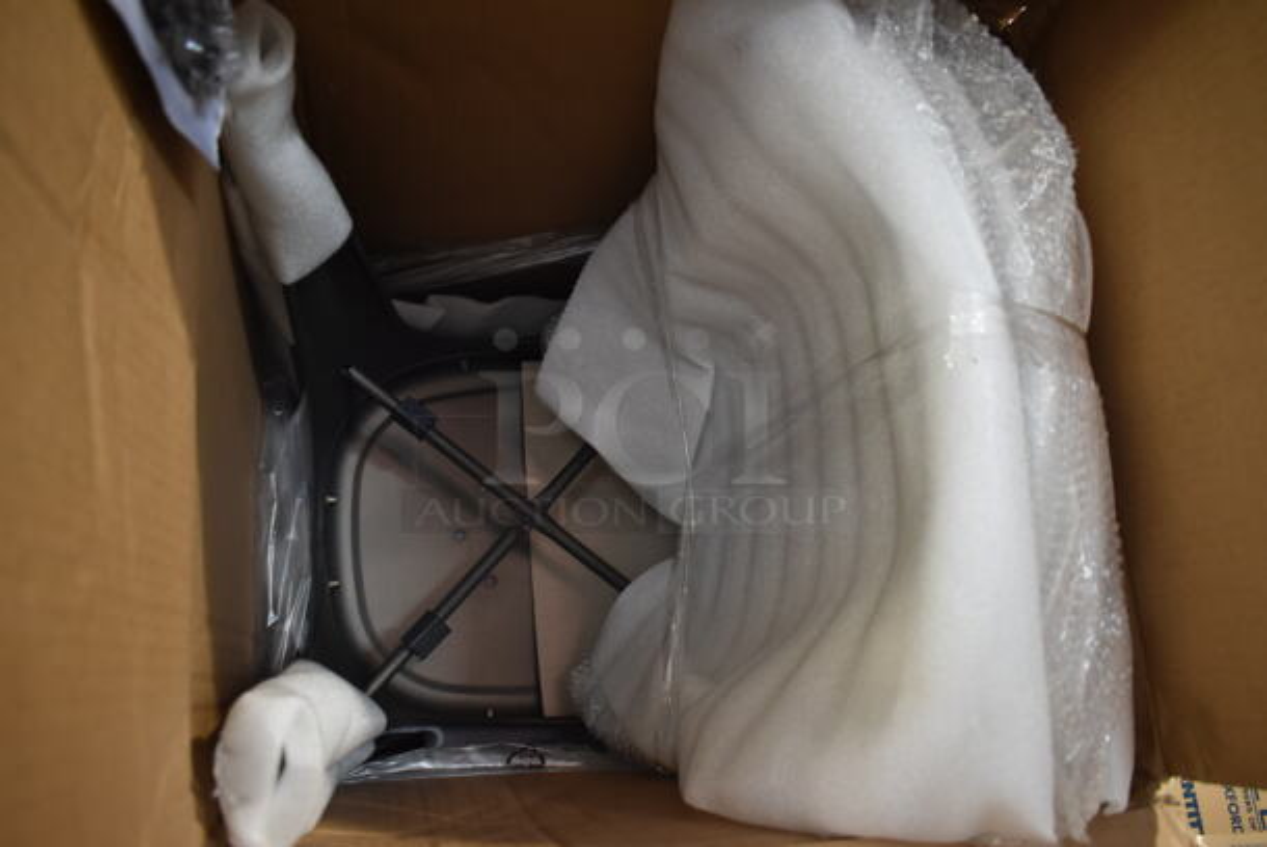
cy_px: 424
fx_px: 951
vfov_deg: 48.0
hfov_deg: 67.3
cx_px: 634
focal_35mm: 27
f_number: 3.5
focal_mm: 18
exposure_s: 1/30
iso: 1000
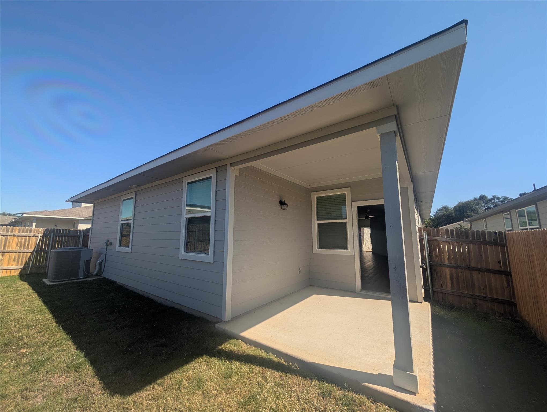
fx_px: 190
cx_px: 274
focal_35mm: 12
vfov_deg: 94.6
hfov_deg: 110.5
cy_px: 206
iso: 52
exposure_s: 1/2924
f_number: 1.7
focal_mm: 2.02
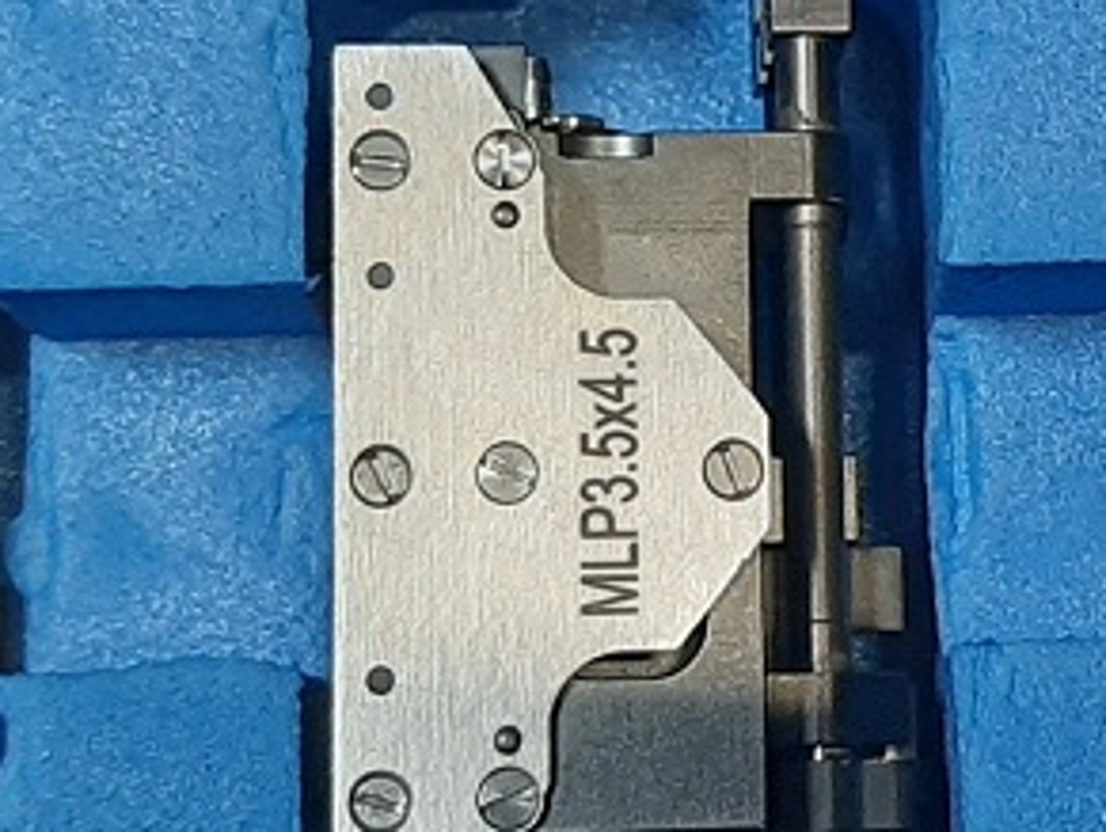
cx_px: 924
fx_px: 3455
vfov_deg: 13.7
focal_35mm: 108
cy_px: 289
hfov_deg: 18.0
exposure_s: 1/60
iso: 200
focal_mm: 3.93
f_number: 1.7
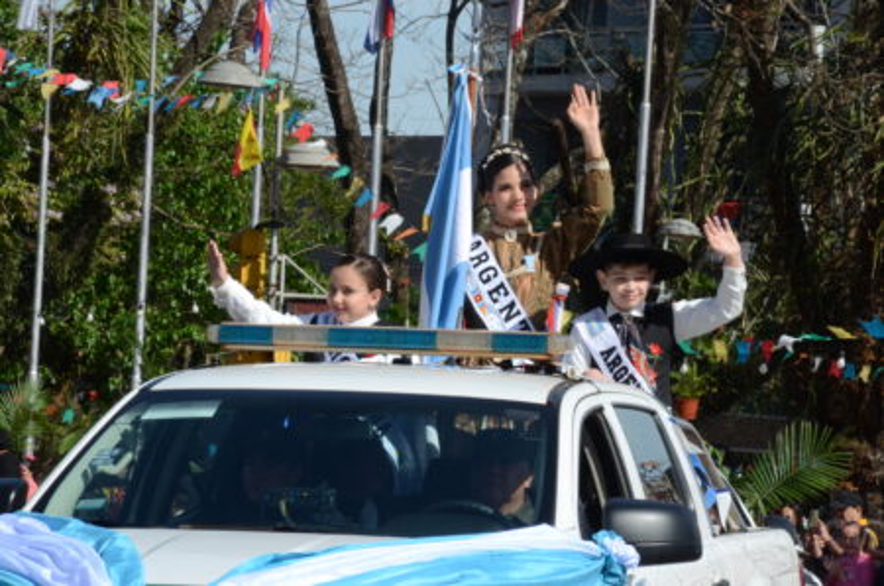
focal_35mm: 210
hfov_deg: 9.8
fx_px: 5146
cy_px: 293
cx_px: 442
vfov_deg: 6.5
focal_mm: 140
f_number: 22
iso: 400
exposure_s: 1/160
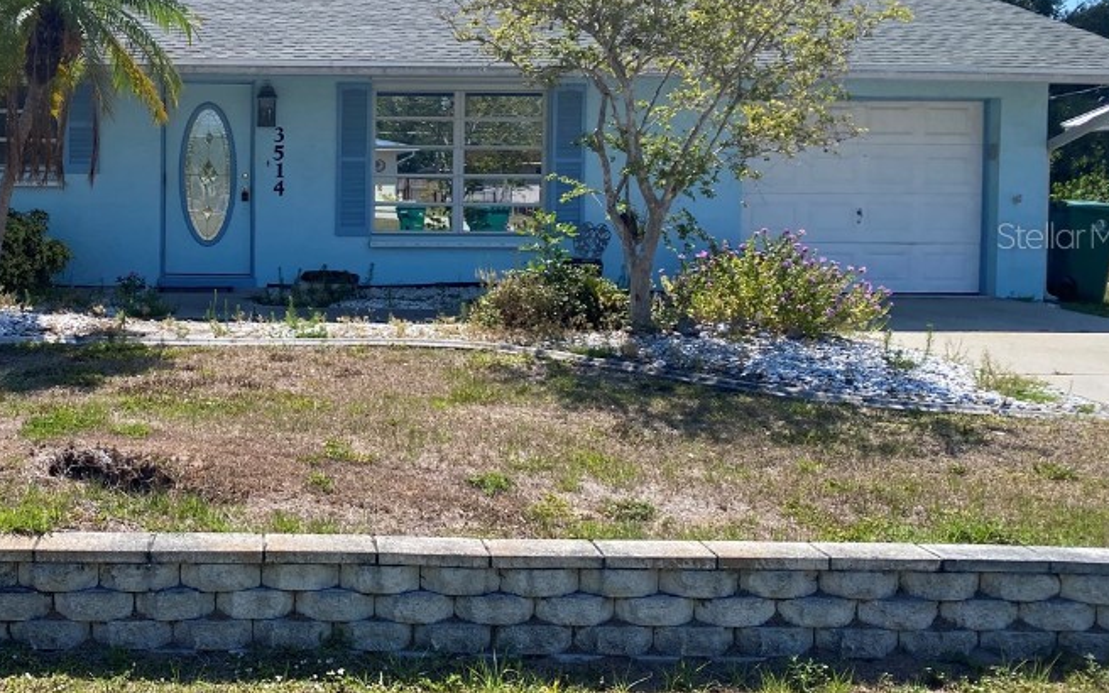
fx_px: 1300
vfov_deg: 29.7
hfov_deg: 44.8
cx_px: 291
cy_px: 235
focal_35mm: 43
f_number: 1.8
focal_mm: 4.25
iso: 32
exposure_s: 1/2817
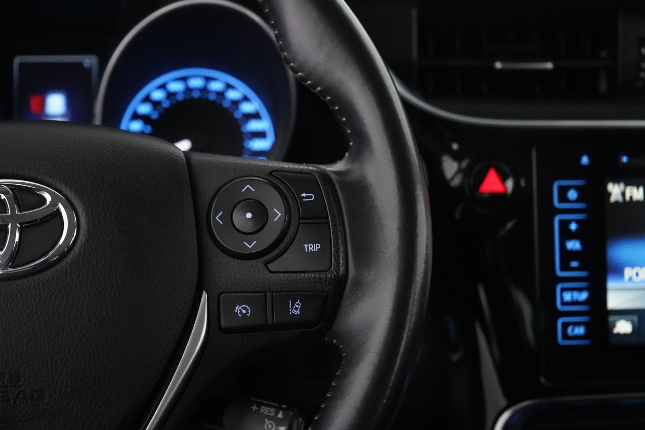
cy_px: 215
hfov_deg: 29.7
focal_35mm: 68
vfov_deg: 20.0
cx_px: 322
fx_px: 1218
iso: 12800
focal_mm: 68
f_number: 5.6
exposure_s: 1/80
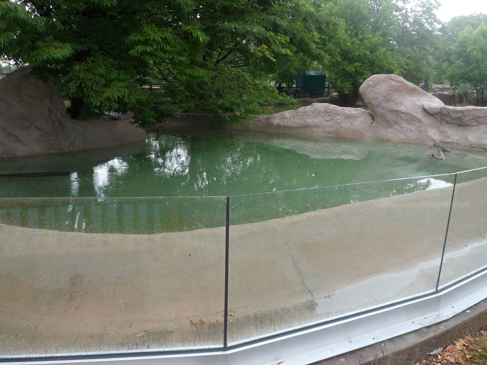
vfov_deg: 51.4
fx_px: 380
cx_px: 244
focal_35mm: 27
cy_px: 182
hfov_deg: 65.3
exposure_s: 1/180
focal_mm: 4.9
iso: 80
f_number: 3.3
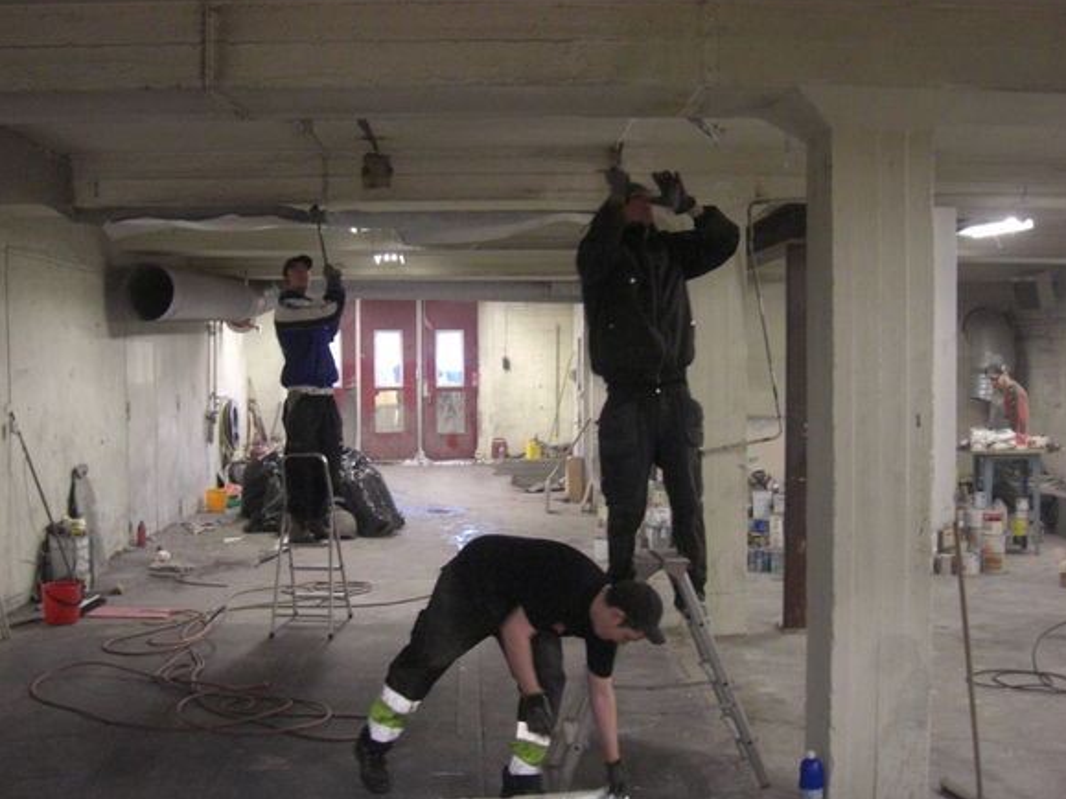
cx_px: 528
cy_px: 418
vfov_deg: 34.3
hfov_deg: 44.8
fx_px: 1293
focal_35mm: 42
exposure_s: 1/30
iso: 800
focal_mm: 7.9
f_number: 2.8
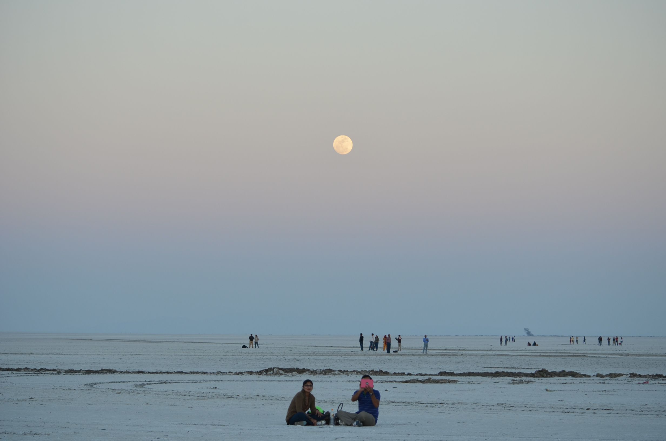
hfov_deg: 19.0
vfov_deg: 12.6
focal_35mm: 108
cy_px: 220
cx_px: 333
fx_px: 1994
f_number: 5.6
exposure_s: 1/125
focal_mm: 72
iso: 280
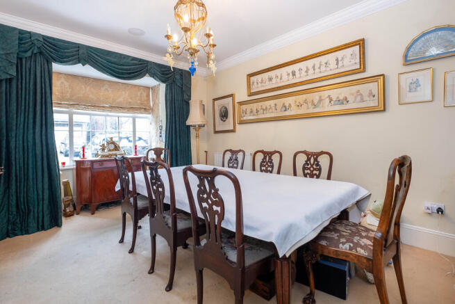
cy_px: 152
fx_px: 190
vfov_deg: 77.4
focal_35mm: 15
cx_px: 228
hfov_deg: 100.4
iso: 400
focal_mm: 10
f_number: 5.6
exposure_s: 1/10
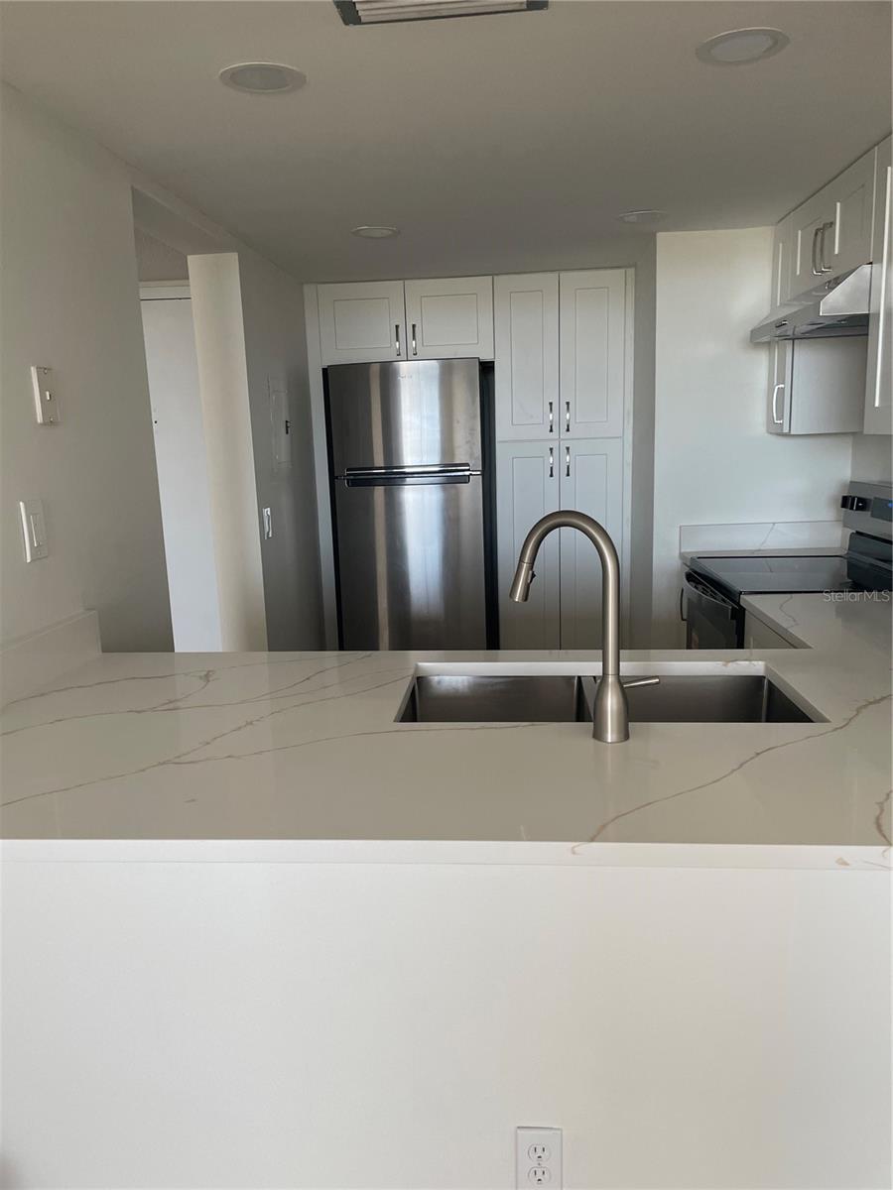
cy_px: 595
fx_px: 894
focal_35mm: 26
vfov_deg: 67.3
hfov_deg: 53.1
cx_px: 446
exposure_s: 1/121
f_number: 1.6
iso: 100
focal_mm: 4.2
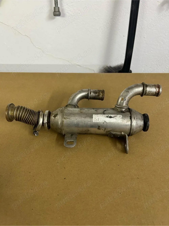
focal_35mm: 26
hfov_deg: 53.0
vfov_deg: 67.3
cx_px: 84
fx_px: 169
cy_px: 113
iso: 160
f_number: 1.5
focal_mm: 5.7
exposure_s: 1/50
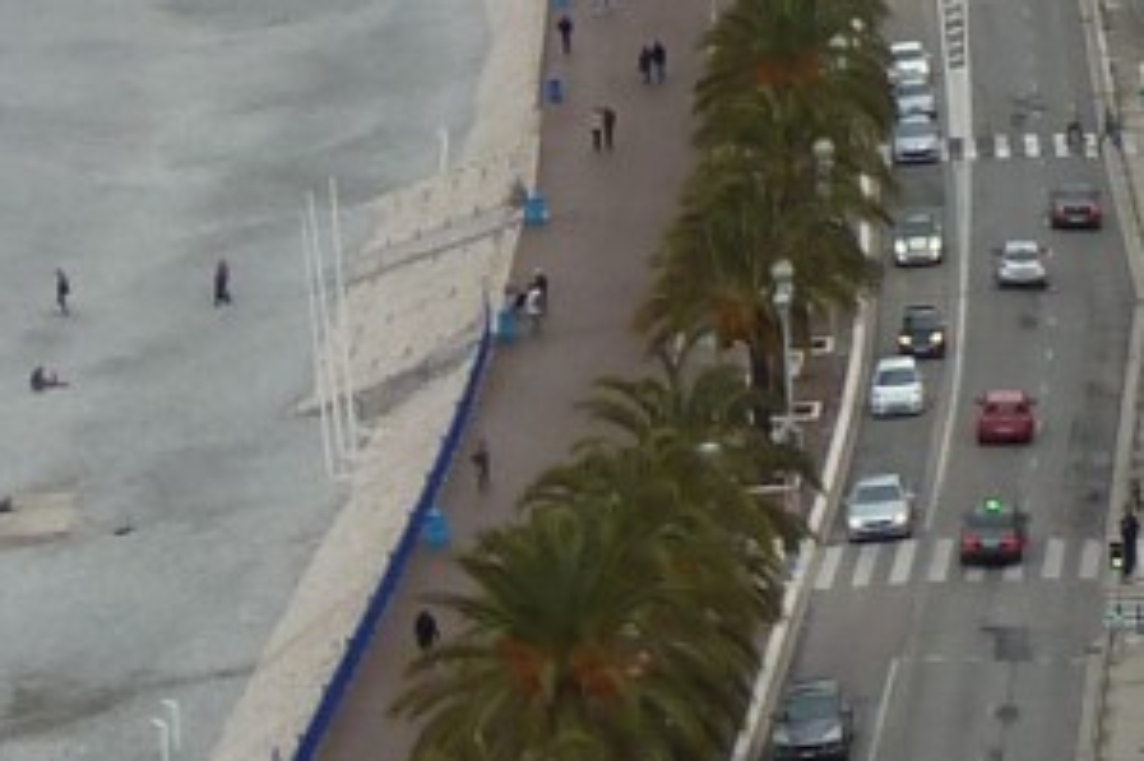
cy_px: -344
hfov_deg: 8.1
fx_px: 7844
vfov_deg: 5.5
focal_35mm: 247
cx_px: 1859
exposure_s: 1/50
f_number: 3.6
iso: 80
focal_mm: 6.1
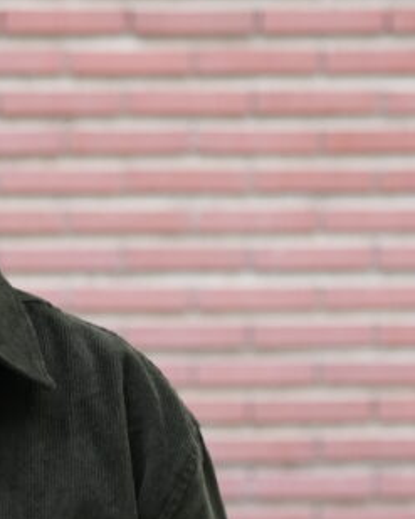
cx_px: -176
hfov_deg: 8.3
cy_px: 579
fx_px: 2796
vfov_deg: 10.5
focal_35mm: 182
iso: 1600
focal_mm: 52
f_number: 2.8
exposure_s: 1/100
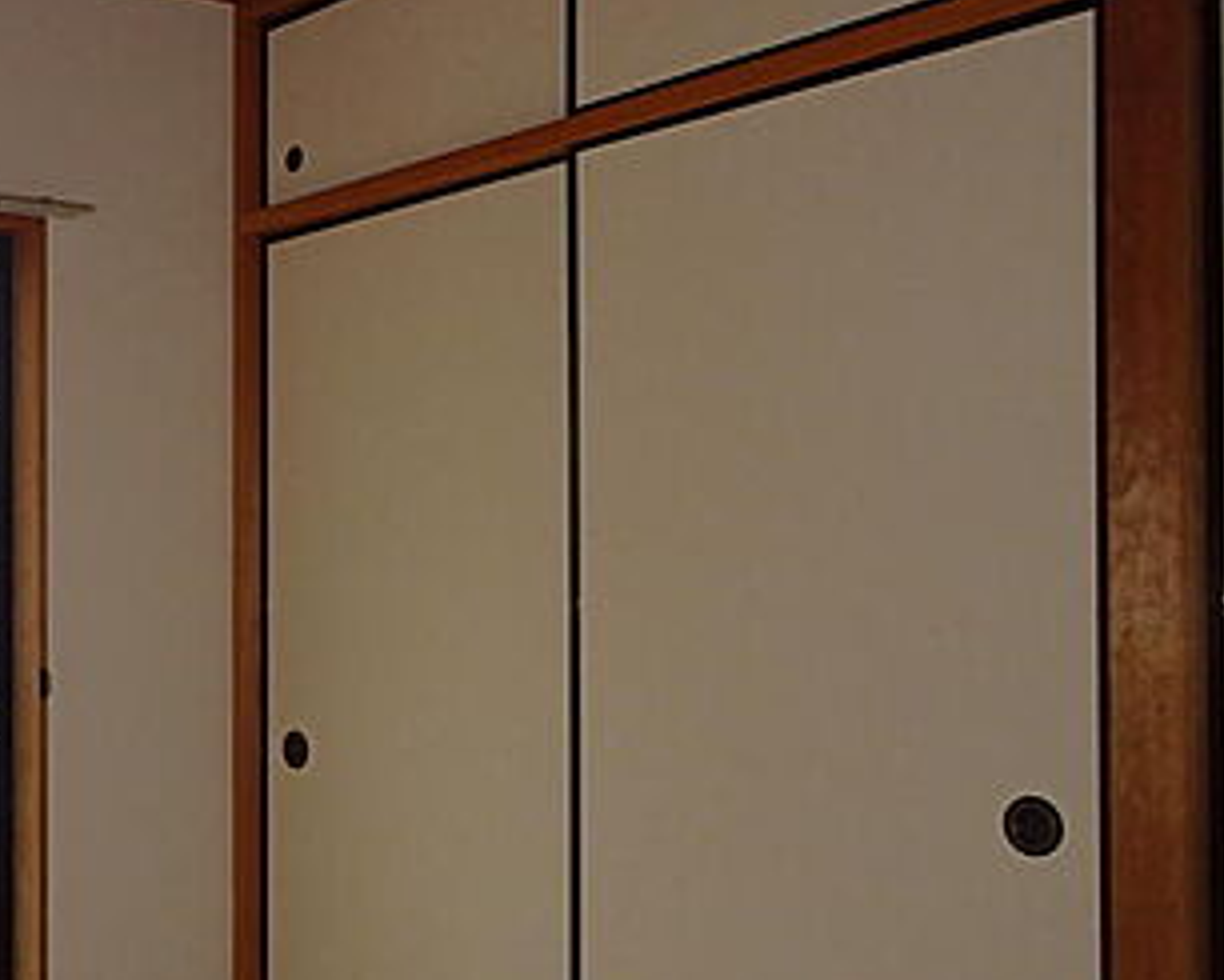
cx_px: -32
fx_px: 1776
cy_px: 588
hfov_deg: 34.2
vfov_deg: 30.8
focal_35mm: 49
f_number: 3.5
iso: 80
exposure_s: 1/250
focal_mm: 4.1
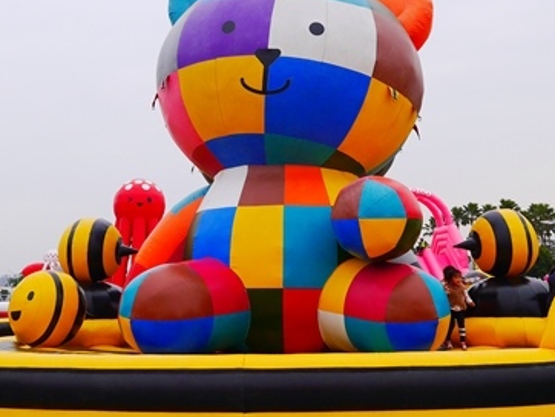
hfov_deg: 36.1
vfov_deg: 27.1
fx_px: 850
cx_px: 264
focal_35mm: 53
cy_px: 94
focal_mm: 15
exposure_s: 1/800
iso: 160
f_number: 4.5
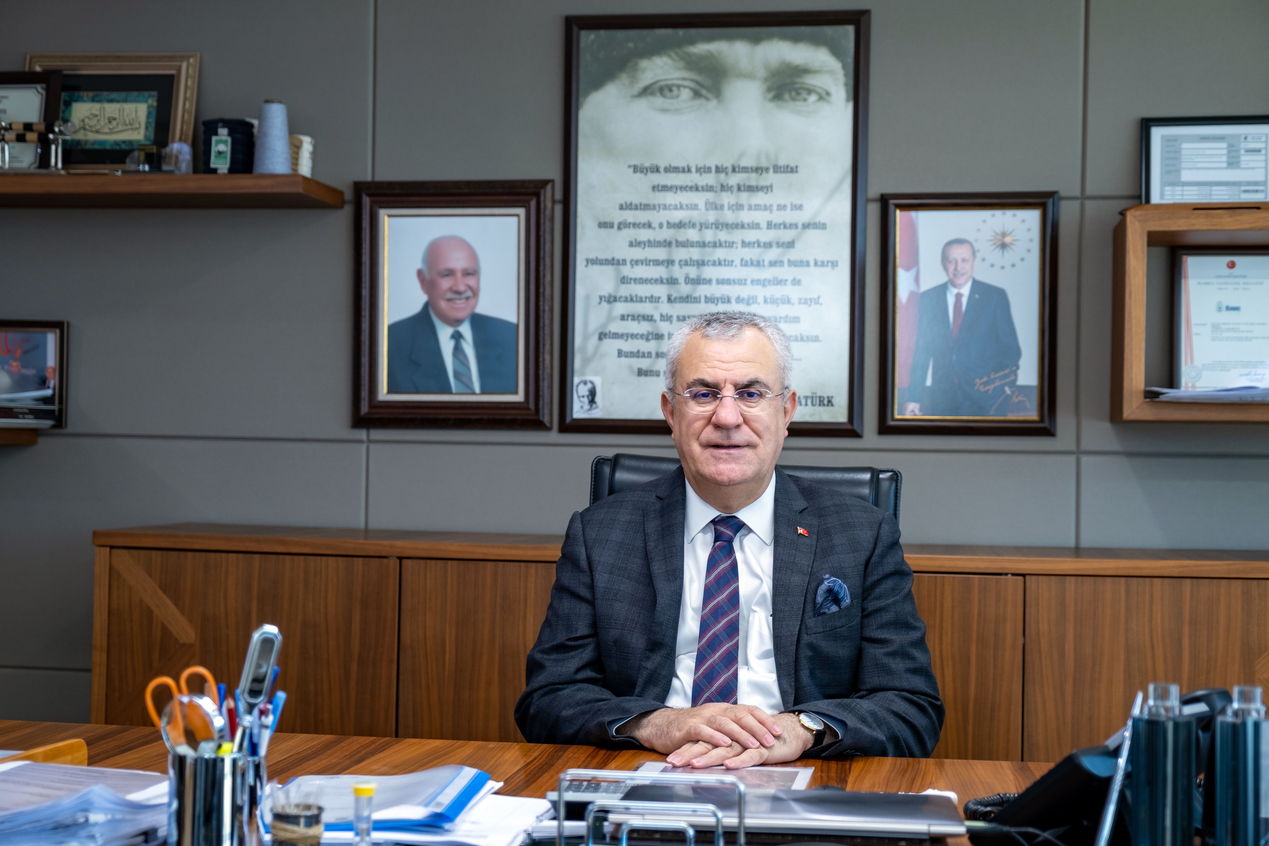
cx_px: 634
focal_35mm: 53
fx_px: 1868
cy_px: 423
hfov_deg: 37.5
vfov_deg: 25.5
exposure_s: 1/60
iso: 250
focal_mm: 35.3
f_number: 2.8
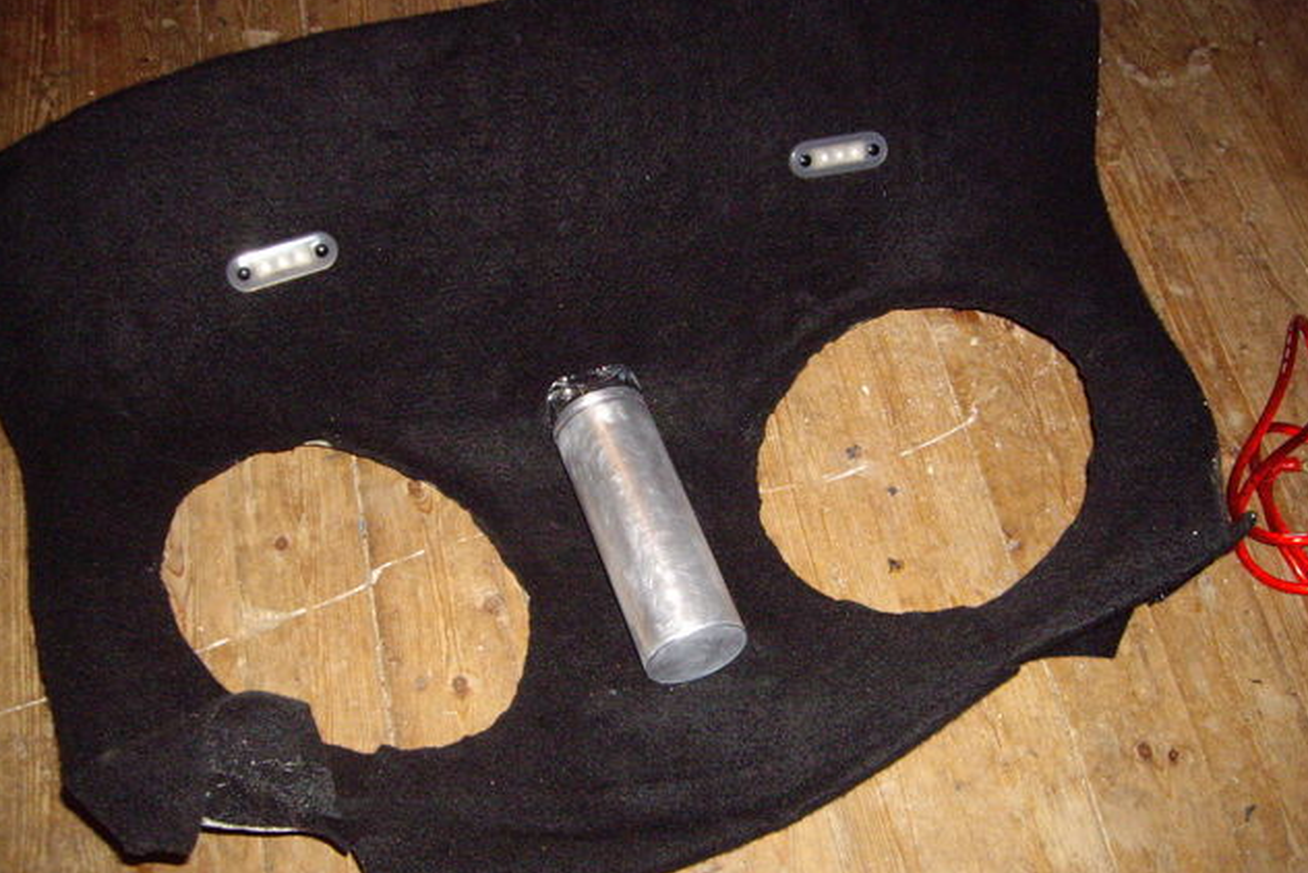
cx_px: 656
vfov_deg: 33.4
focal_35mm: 40
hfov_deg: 48.4
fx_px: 1454
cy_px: 480
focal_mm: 6.2
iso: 400
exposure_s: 1/40
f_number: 2.7
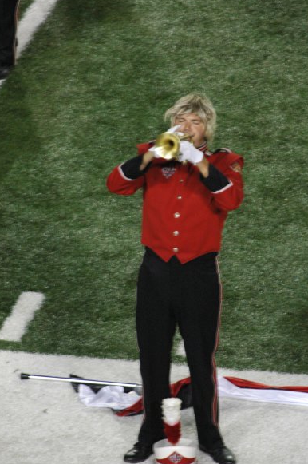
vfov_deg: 3.3
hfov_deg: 2.2
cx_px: 155
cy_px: 234
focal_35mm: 620
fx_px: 7975
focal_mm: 400
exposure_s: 1/60
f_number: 5.6
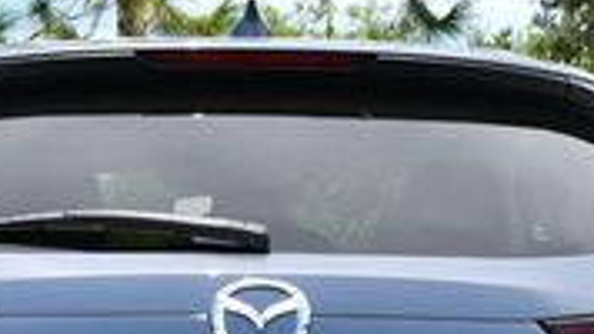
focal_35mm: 196
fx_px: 3086
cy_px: 508
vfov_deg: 6.1
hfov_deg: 11.0
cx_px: 190
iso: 160
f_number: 8
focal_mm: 26
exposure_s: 1/250
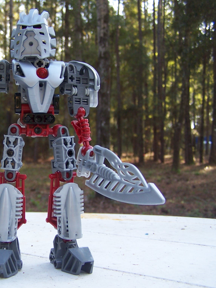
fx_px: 424
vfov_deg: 37.5
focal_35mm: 51
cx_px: 36
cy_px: 144
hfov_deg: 27.8
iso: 80
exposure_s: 1/60
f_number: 2.8
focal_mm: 6.3
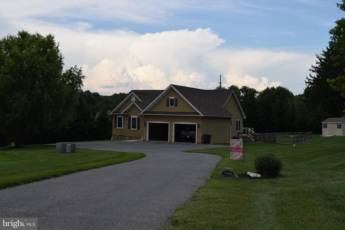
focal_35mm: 46
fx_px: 446
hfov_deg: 42.3
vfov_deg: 28.9
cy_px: 115
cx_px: 172
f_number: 10
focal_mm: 31
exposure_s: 1/200
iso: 100
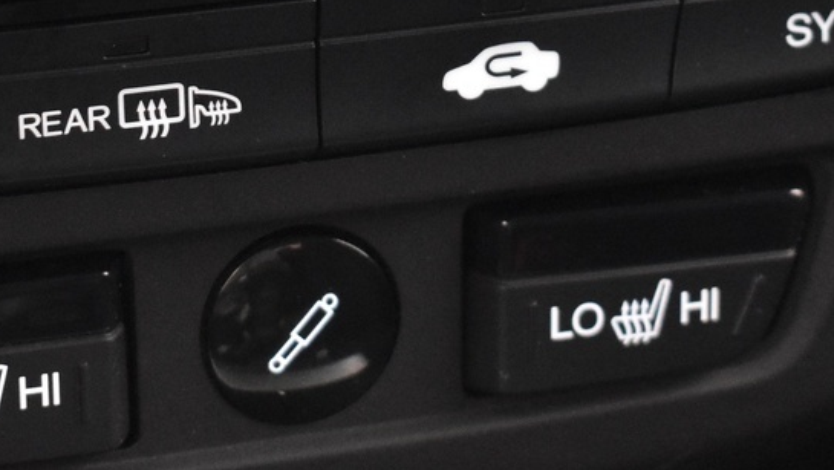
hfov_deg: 12.8
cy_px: -44
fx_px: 3716
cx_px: 190
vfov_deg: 7.2
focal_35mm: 168
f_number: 4.8
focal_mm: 36
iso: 3200
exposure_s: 1/10
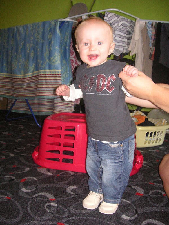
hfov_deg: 38.7
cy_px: 112
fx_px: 241
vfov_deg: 50.1
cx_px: 84
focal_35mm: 37
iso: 160
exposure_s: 1/45
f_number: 2.8
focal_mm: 6.1
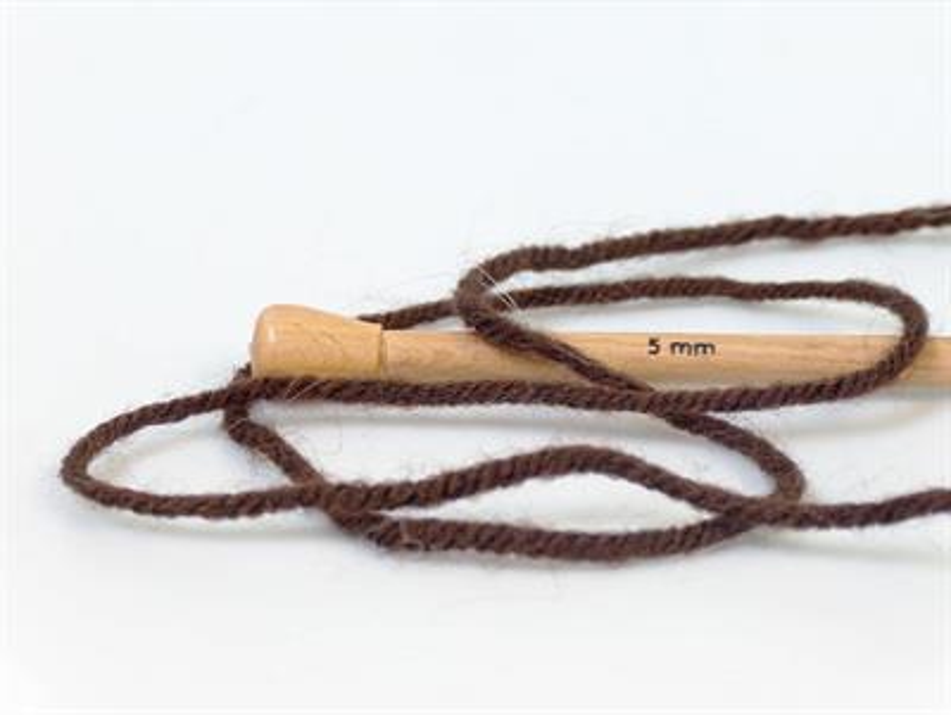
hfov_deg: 17.0
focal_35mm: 116
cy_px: 358
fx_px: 3191
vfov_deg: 12.8
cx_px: 476
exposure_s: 1/25.8
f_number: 3
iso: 200
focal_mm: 23.76
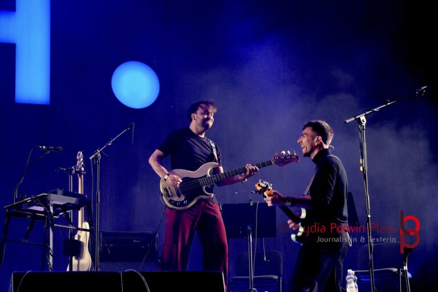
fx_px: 1387
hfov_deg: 17.9
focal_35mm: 114
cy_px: 146
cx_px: 219
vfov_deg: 12.0
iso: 2000
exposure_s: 1/125
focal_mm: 76
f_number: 5
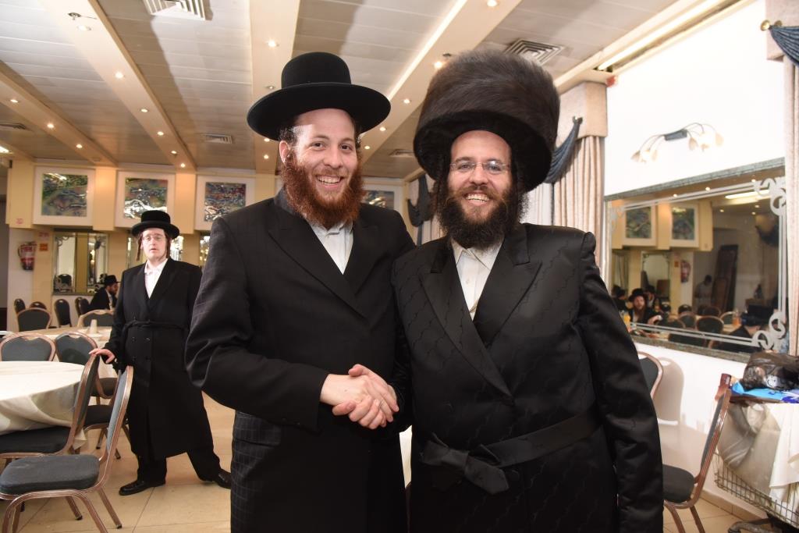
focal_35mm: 24
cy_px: 266
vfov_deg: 53.1
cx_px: 400
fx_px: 533
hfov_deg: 73.7
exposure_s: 1/100
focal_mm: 24
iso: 800
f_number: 6.3
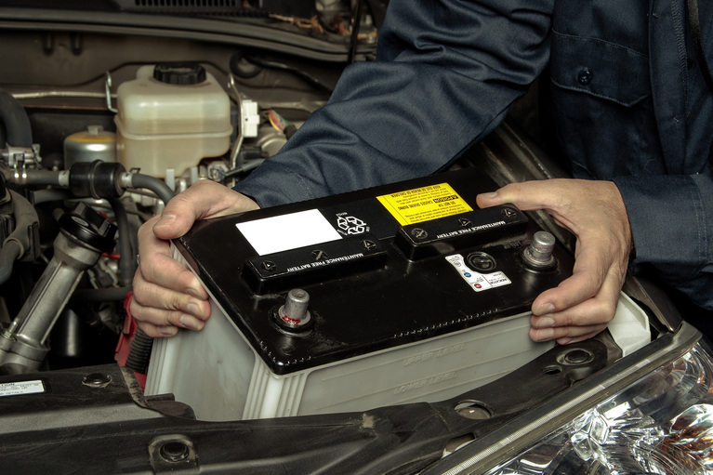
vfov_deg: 16.5
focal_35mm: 82
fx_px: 1634
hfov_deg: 24.6
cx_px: 356
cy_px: 238
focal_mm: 55
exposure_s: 1/80
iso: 200
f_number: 9
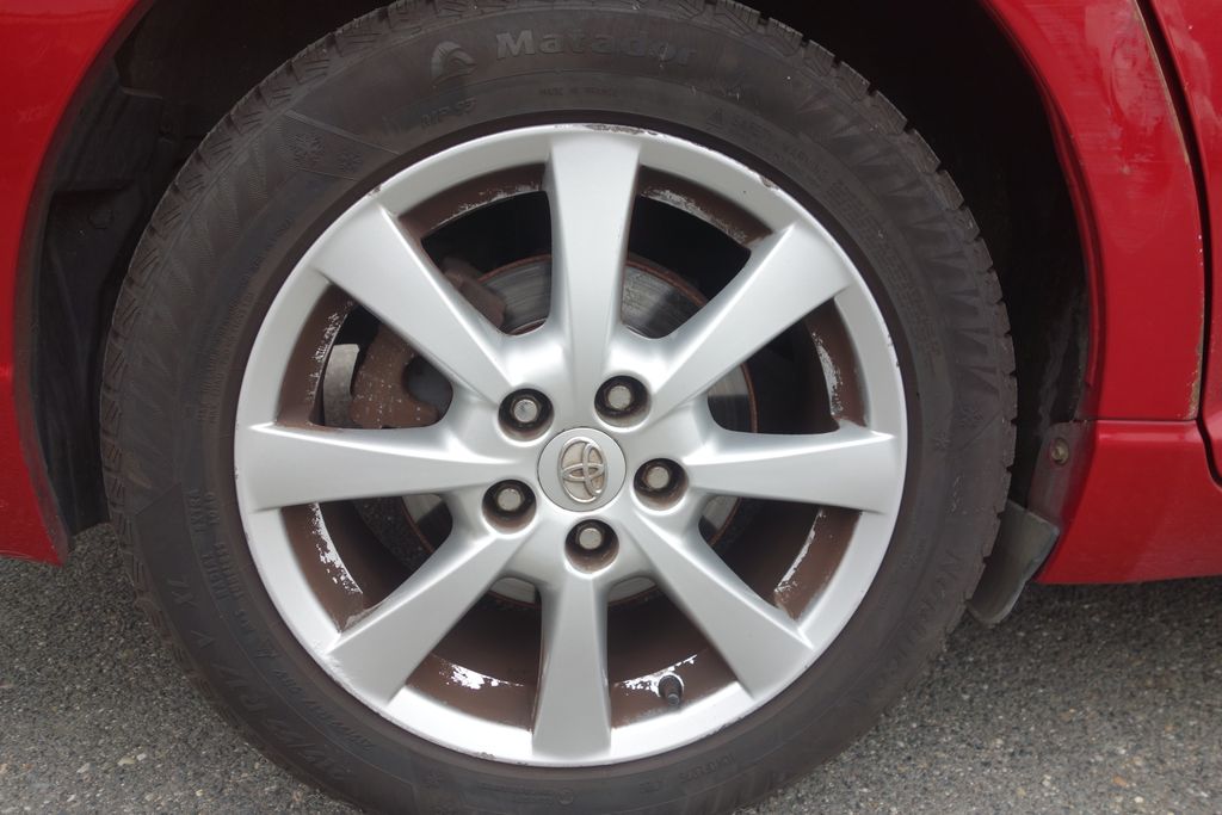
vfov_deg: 46.4
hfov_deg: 65.5
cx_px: 611
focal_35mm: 28
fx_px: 951
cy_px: 408
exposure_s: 1/100
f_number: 2.5
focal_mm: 10.4
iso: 125
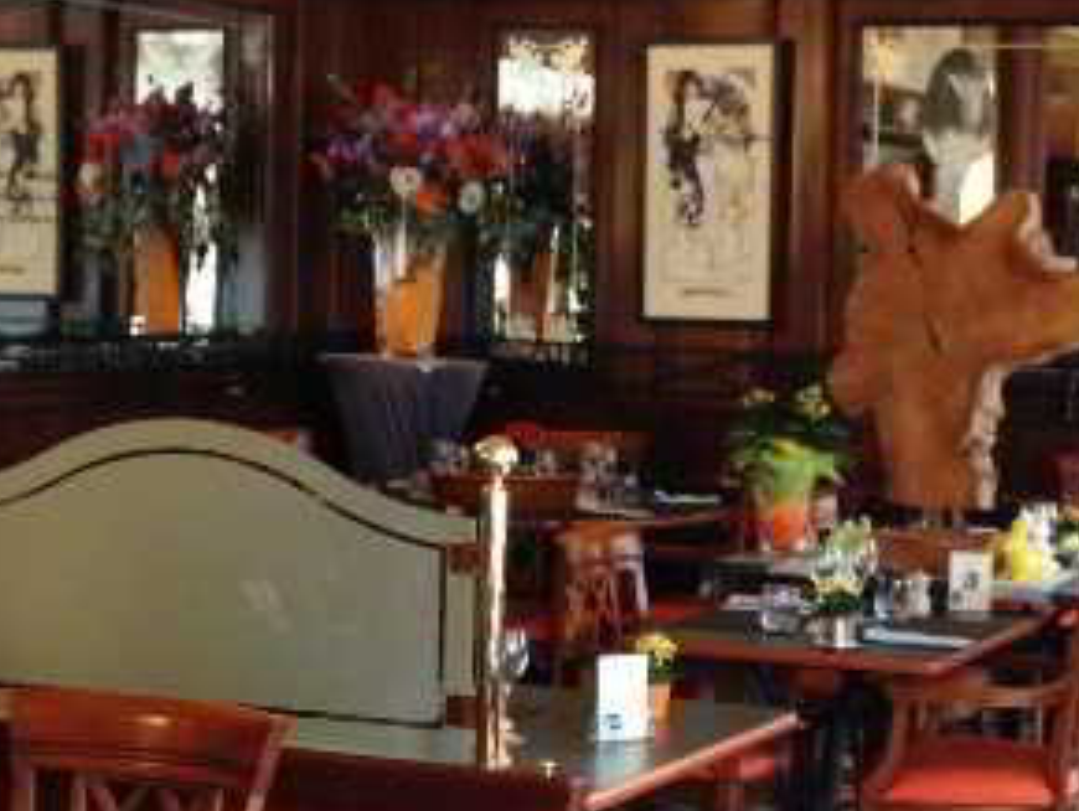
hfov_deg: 21.4
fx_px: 2839
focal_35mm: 91
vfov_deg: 16.2
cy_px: 506
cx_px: 714
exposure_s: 1/24
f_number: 2.4
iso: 50
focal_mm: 4.13
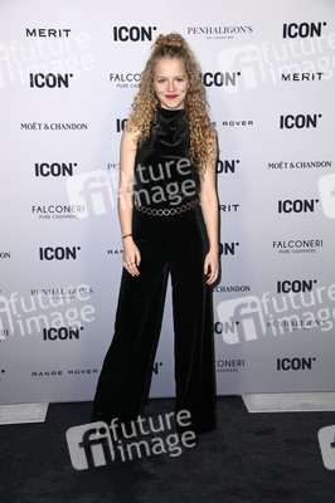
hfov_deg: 26.9
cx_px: 168
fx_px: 699
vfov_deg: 39.6
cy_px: 252
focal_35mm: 50
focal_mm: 50
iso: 1000
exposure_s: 1/250
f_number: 5.6
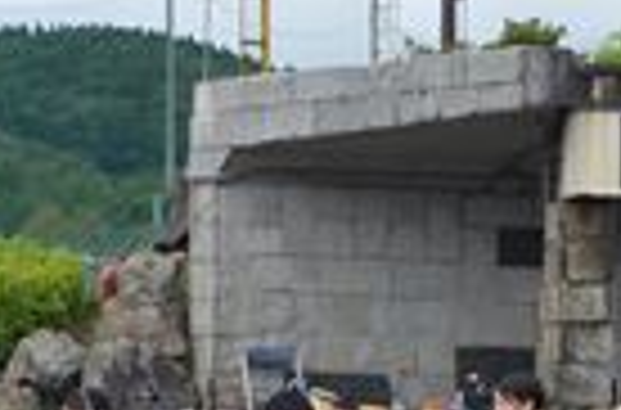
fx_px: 4109
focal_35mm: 239
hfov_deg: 8.6
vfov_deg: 5.7
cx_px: -18
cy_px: 511
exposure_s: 1/320
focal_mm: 44
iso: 320
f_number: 8
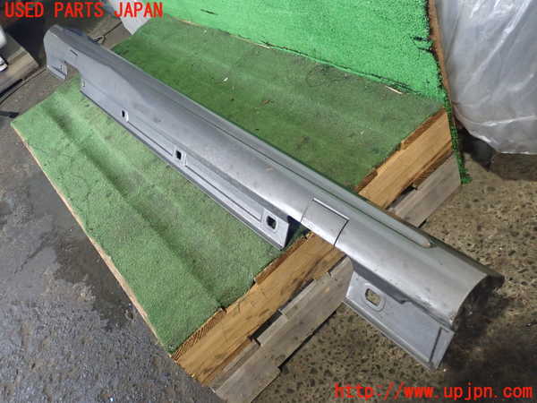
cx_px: 268
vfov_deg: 44.2
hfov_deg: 56.8
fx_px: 496
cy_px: 202
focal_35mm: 32
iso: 500
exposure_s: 1/30
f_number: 2.4
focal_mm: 5.87
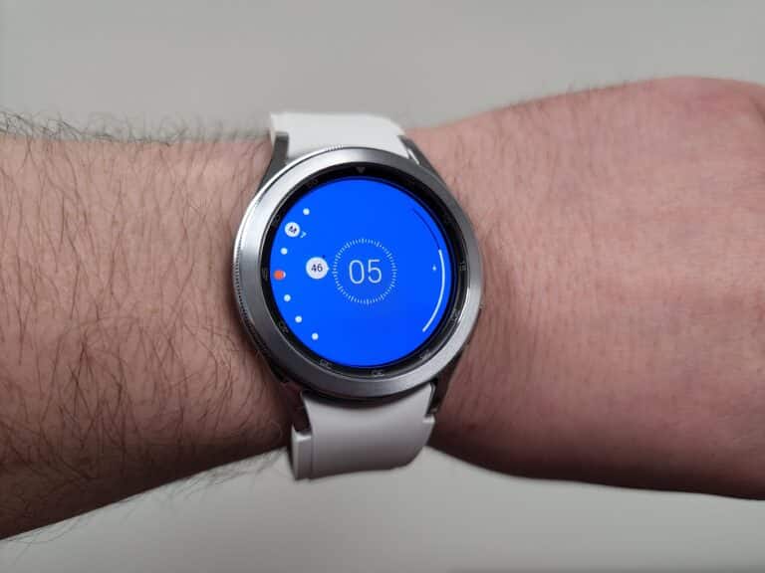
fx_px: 508
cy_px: 286
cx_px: 382
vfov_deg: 58.9
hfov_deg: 73.9
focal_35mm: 23
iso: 200
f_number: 1.8
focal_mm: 6.4
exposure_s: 1/120
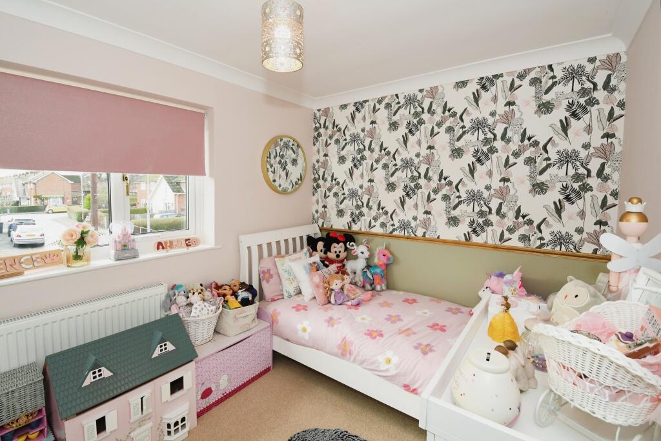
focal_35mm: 15
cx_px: 330
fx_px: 275
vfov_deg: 77.3
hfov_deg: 100.4
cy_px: 220
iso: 800
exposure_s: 1/60
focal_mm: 10
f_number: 7.1
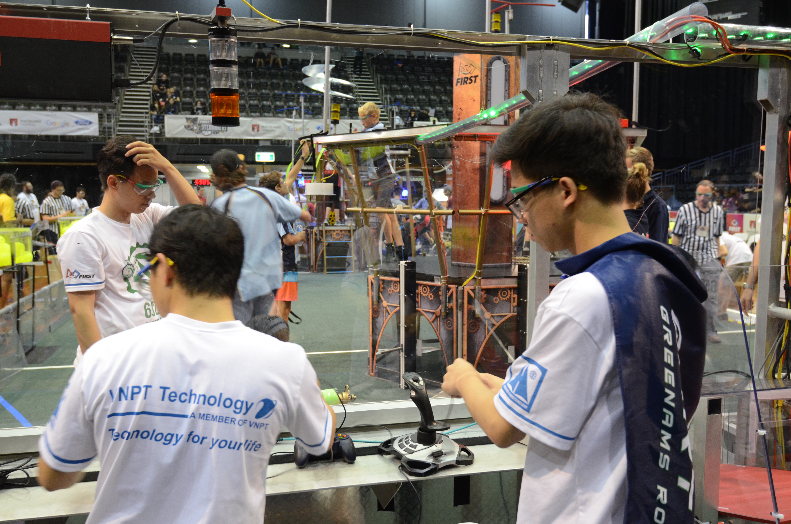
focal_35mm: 32
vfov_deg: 41.5
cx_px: 396
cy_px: 262
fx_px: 691
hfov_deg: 59.6
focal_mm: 21
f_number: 4
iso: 1250
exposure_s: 1/50
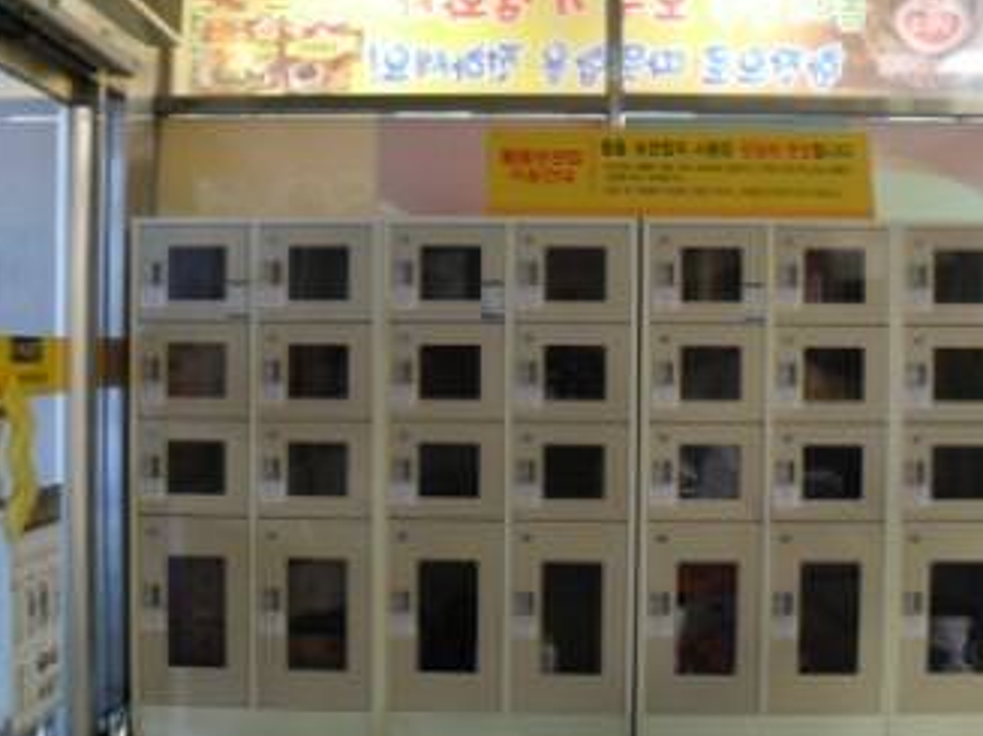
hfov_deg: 39.7
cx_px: 481
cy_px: 327
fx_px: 1363
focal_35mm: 48
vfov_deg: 30.2
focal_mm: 6.3
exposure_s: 1/15
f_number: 3.2
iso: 240
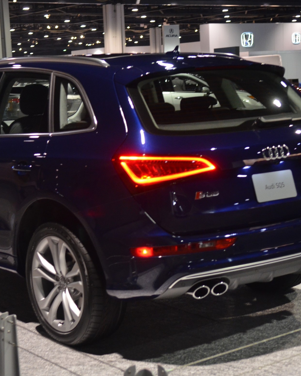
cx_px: 117
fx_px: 802
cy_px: 186
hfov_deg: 21.2
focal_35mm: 72
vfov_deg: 26.4
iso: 1600
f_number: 2.8
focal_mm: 32
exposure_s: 1/30
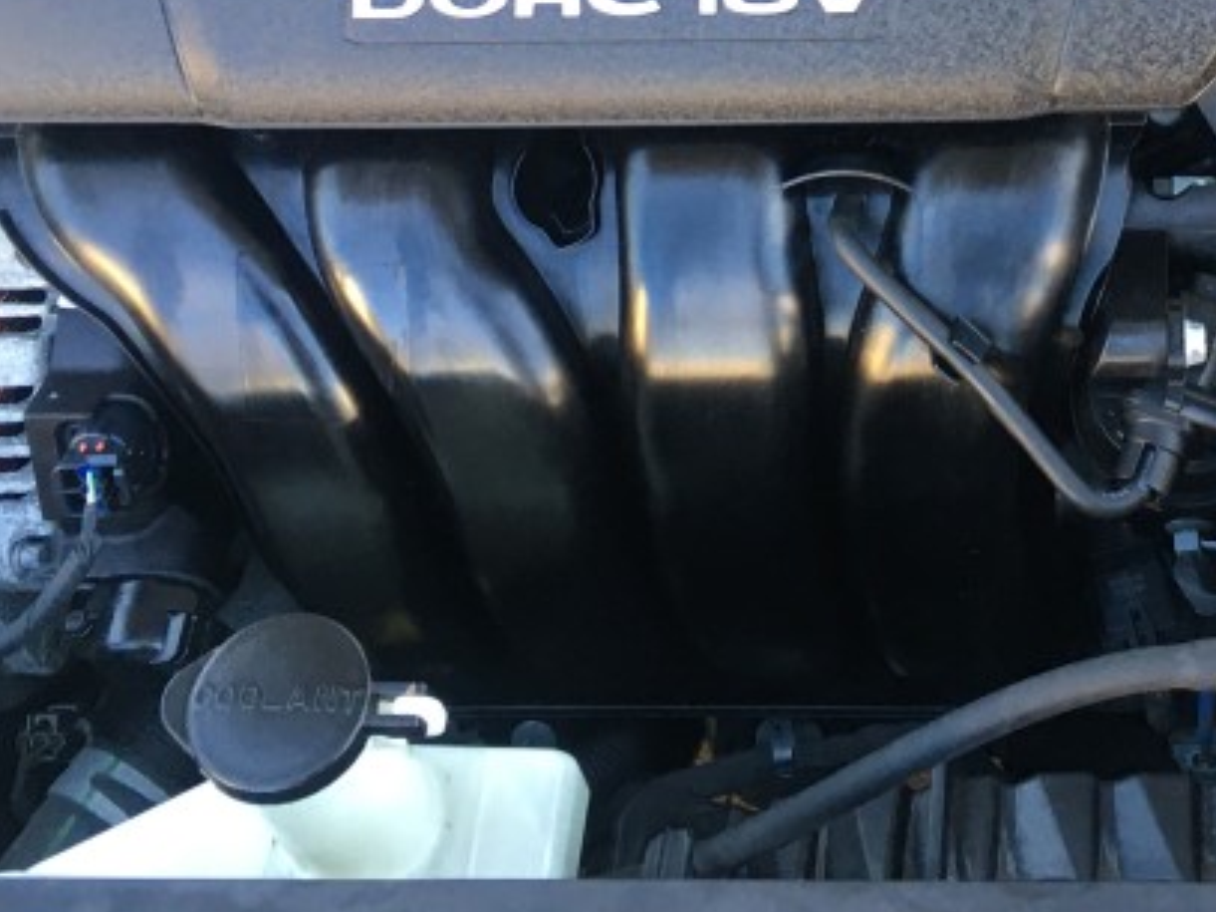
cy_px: -188
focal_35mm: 73
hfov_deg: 26.0
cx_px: 1028
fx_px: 2564
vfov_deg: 19.0
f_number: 2.2
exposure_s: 1/30
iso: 40
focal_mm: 4.15
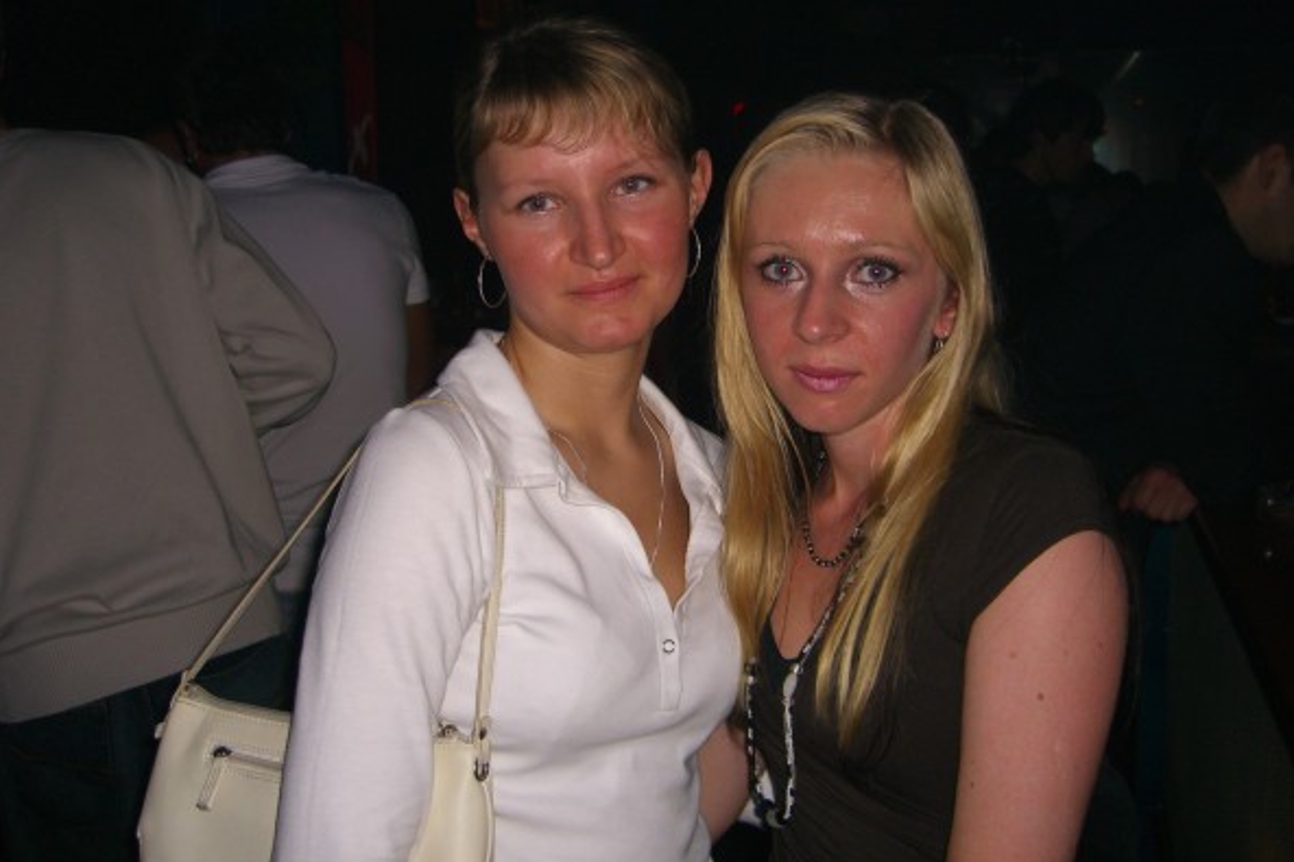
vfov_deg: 33.3
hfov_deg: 48.5
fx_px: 1437
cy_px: 380
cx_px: 648
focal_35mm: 40
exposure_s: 1/60
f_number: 2.8
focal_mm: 7.9
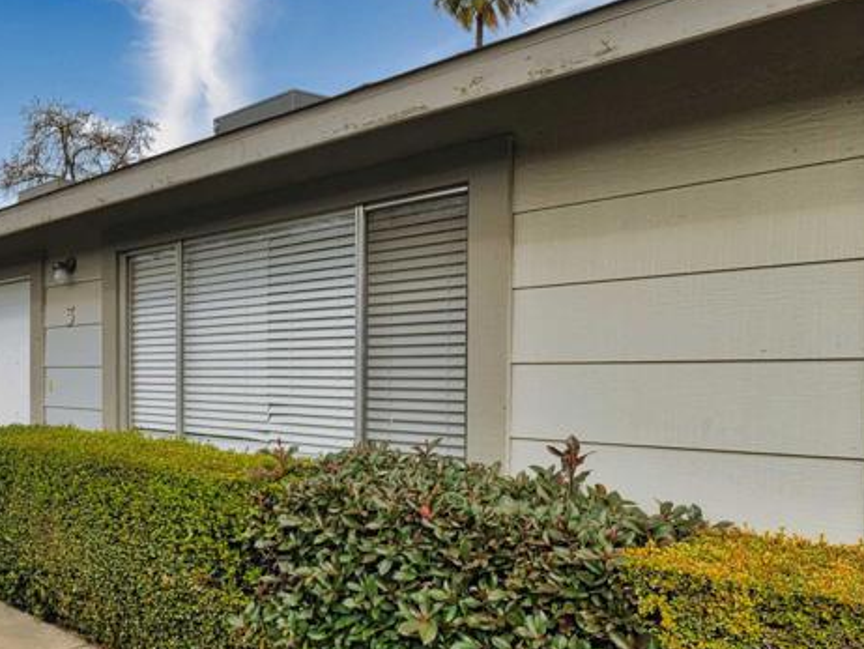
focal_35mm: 31
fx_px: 774
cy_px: 395
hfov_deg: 47.7
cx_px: -11
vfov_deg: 45.2
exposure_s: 1/125
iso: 125
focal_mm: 7
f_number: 8
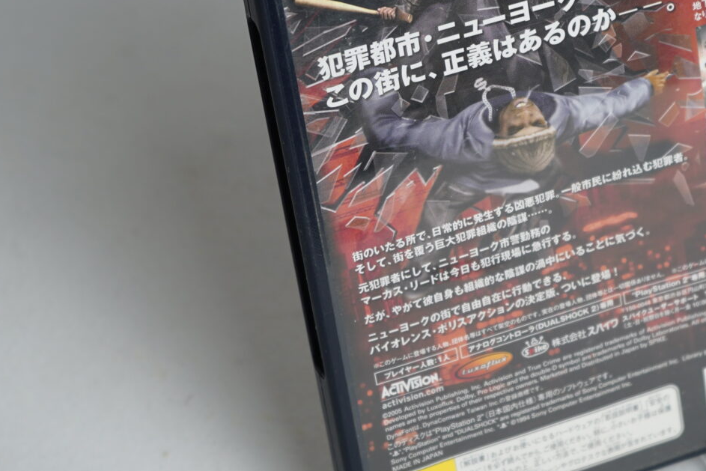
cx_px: 518
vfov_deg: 10.3
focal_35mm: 133
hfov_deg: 15.4
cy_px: 109
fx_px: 2608
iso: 125
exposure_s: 1/50
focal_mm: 49
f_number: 4.5
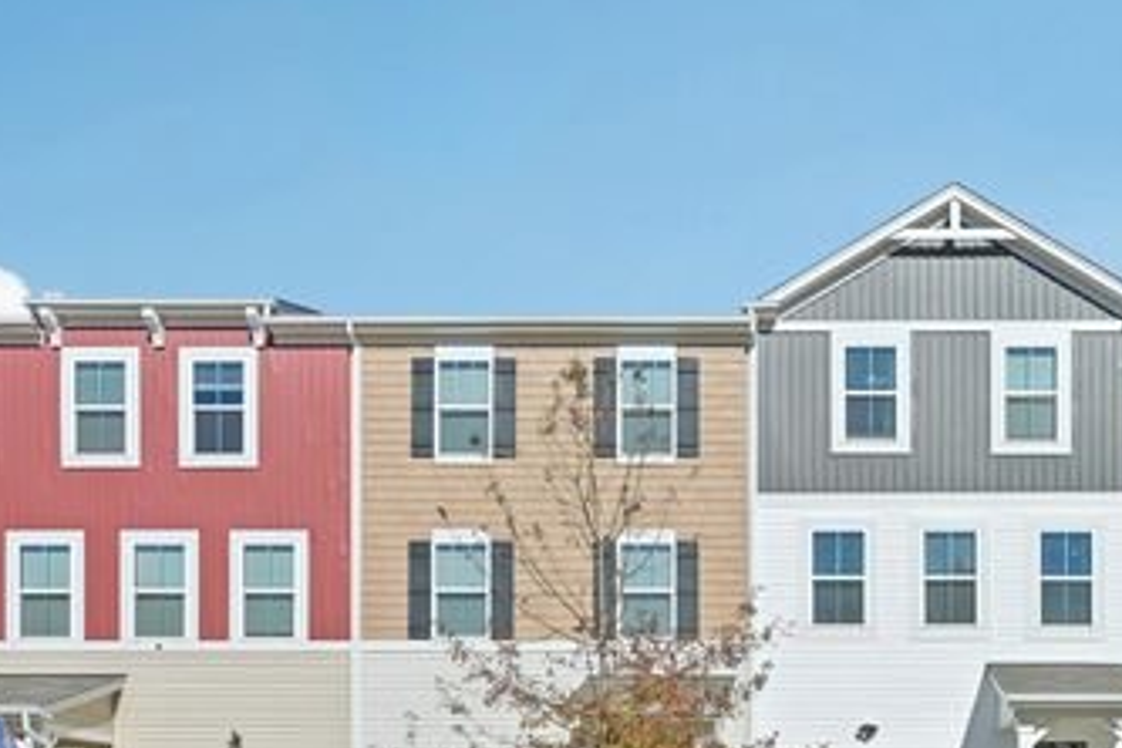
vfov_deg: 36.6
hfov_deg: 51.2
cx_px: 819
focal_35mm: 36
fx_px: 1122
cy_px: 470
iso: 100
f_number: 8
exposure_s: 1/640
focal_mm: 24
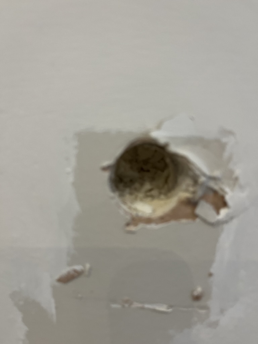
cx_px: 129
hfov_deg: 53.1
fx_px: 258
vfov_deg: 67.3
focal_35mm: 26
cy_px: 172
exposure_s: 1/50
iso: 250
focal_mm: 5.1
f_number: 1.6
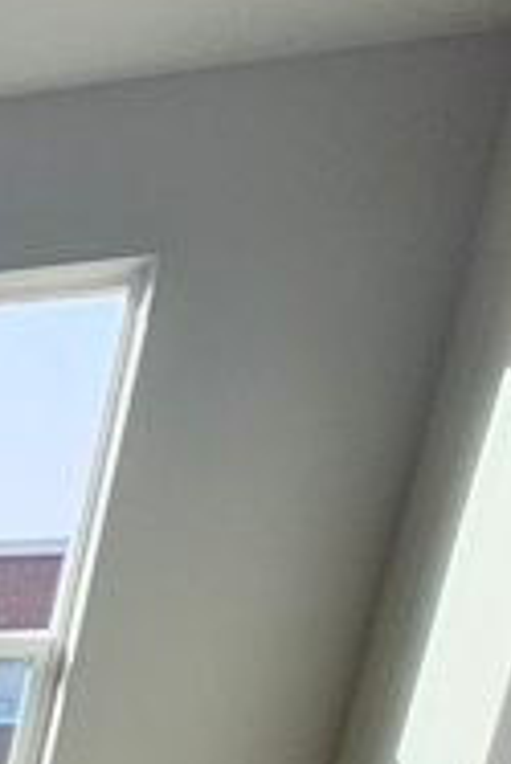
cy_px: 1316
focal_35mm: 74
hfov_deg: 9.7
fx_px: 1573
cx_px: -1251
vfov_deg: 20.6
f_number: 2.2
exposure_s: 1/120
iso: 50
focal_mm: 2.2
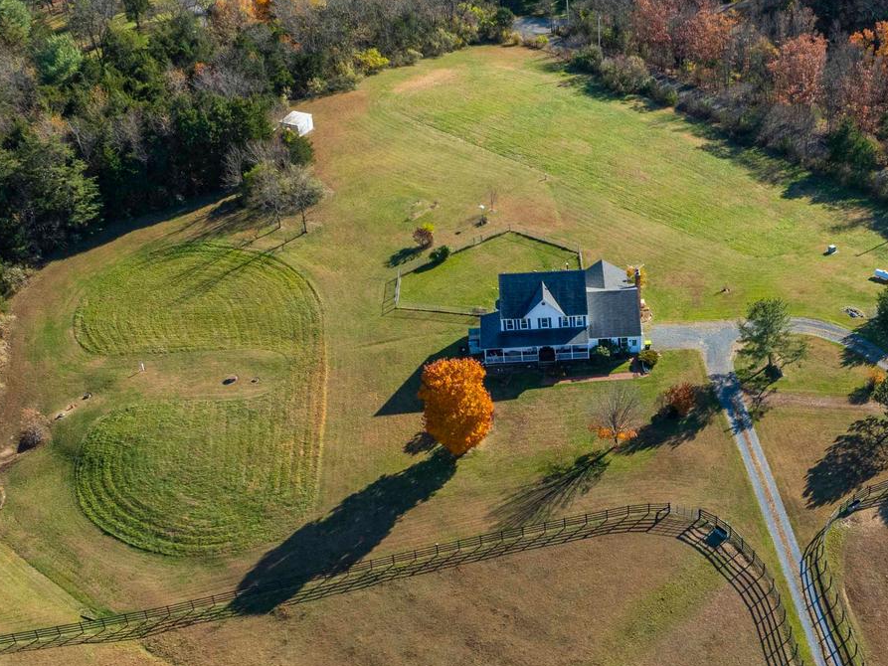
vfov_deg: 26.2
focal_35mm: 55
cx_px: 672
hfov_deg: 34.2
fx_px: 1411
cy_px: 502
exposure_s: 1/320
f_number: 7.1
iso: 100
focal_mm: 12.29
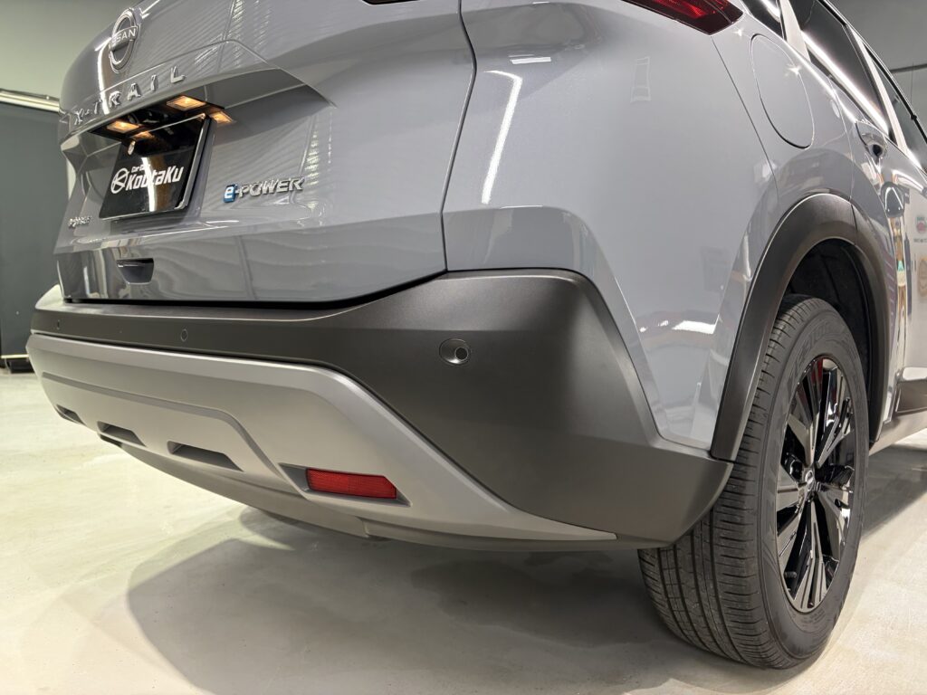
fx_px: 696
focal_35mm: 26
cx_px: 464
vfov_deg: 53.1
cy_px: 348
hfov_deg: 67.3
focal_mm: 5.96
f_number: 1.6
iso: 125
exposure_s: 1/60
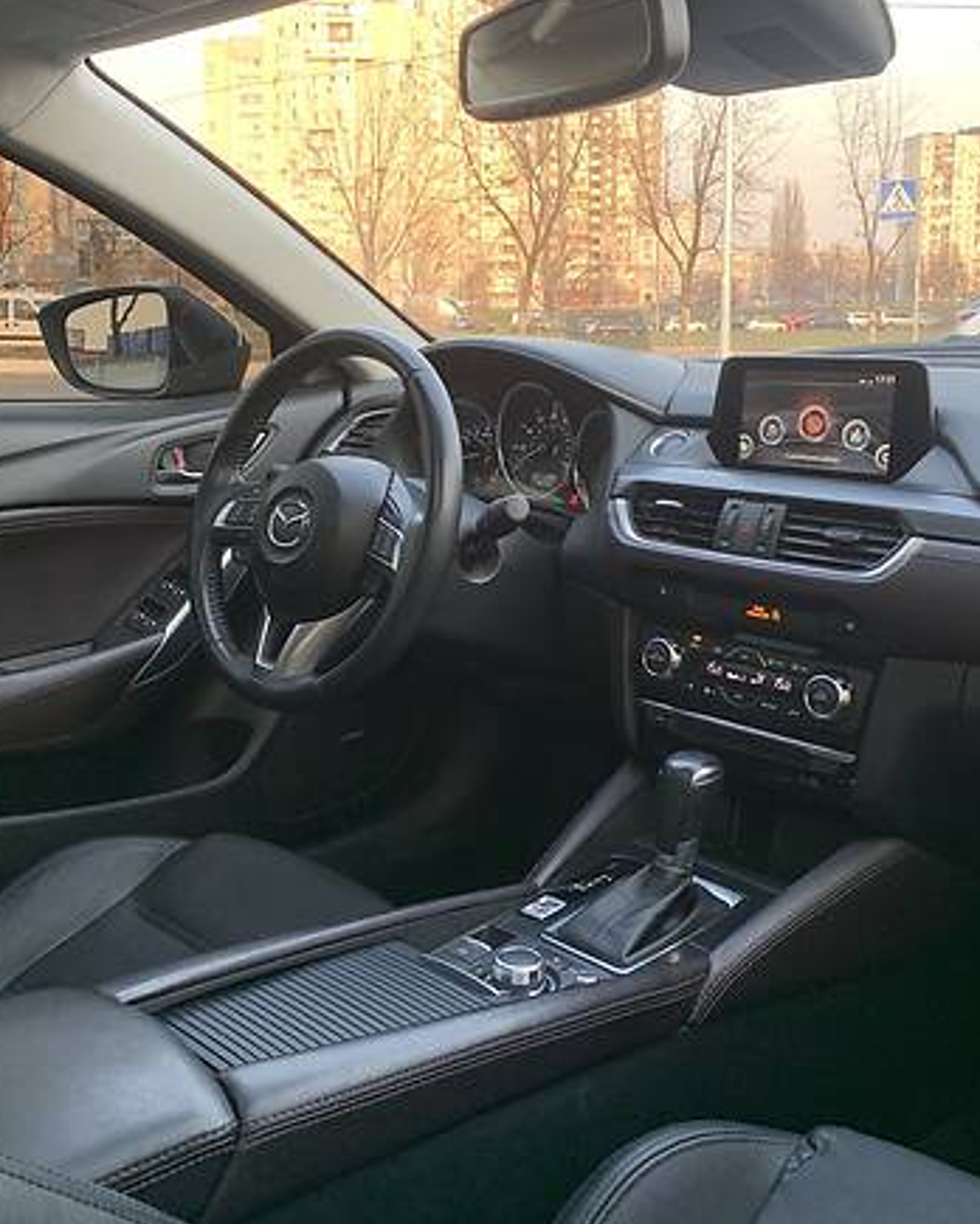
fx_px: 1269
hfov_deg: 42.2
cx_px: 546
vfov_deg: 51.5
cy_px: 560
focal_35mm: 35
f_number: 1.8
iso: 80
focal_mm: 4.2
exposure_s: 1/121
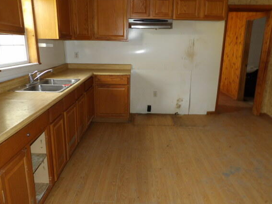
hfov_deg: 65.3
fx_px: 212
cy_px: 104
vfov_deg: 51.4
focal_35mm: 27
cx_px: 138
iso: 200
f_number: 3.2
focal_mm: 4.3
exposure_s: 1/33
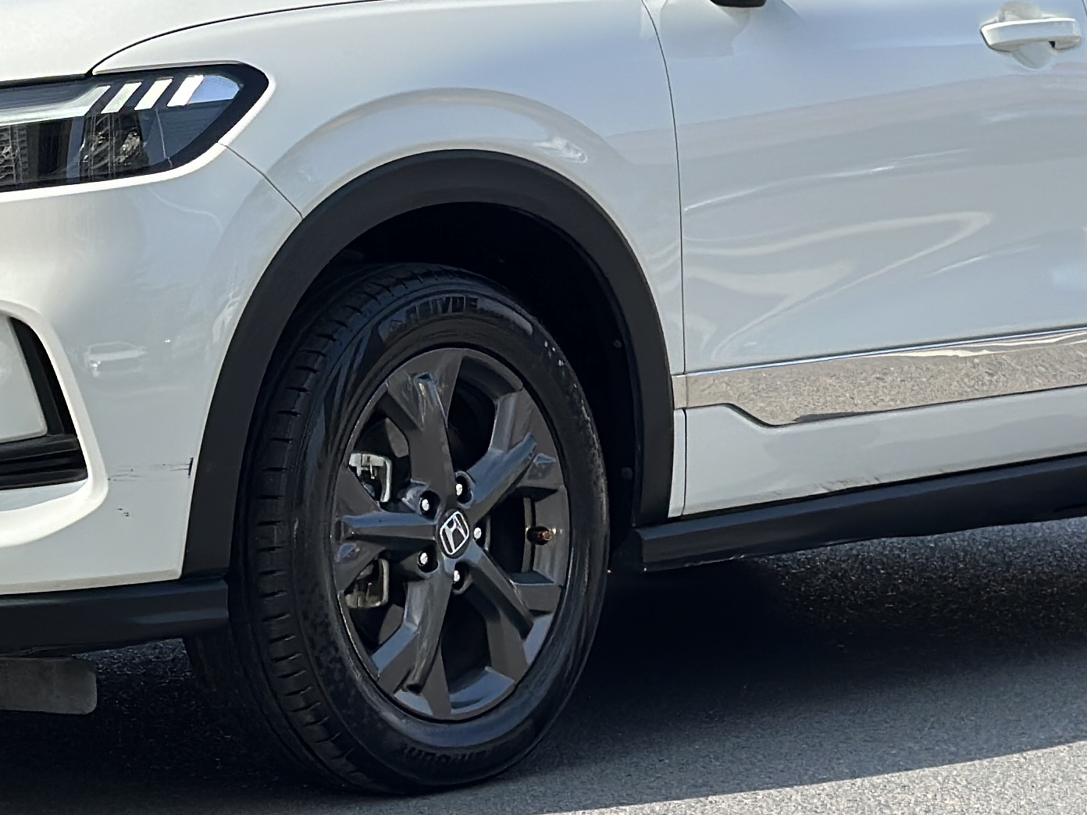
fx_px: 4365
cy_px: -115
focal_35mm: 139
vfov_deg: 10.5
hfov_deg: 14.2
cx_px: 326
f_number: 1.78
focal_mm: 6.86
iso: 100
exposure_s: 1/2410
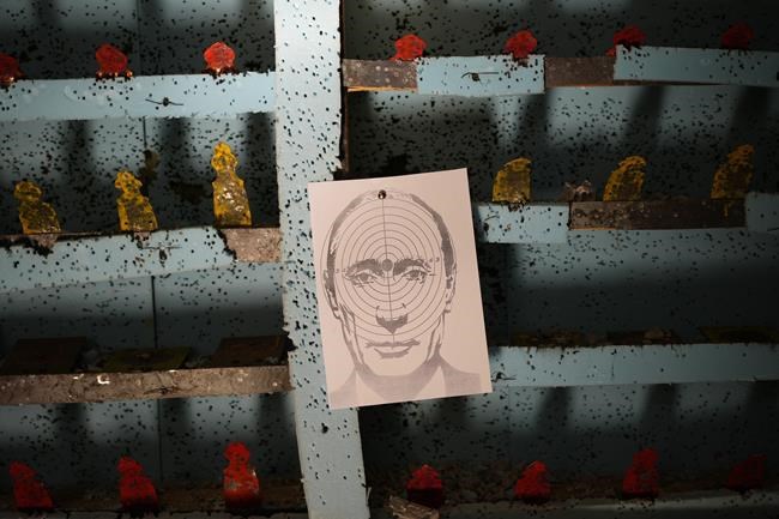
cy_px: 260
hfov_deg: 36.3
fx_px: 1190
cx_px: 390
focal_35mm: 55
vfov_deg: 24.6
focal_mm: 55
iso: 500
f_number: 3.2
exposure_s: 1/200
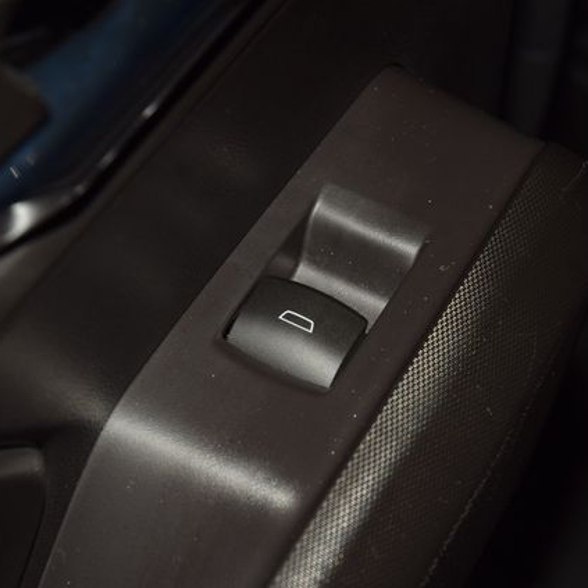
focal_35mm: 135
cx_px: 292
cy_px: 295
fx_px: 2594
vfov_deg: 12.9
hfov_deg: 12.9
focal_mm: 70
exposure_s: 1/125
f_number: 8
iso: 100
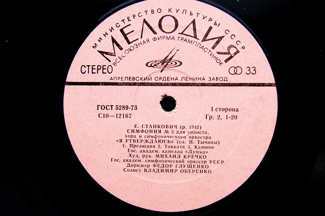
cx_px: 162
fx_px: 474
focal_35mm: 52
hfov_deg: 37.9
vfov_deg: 25.7
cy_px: 108
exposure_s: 1/80
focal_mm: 35
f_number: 4.5
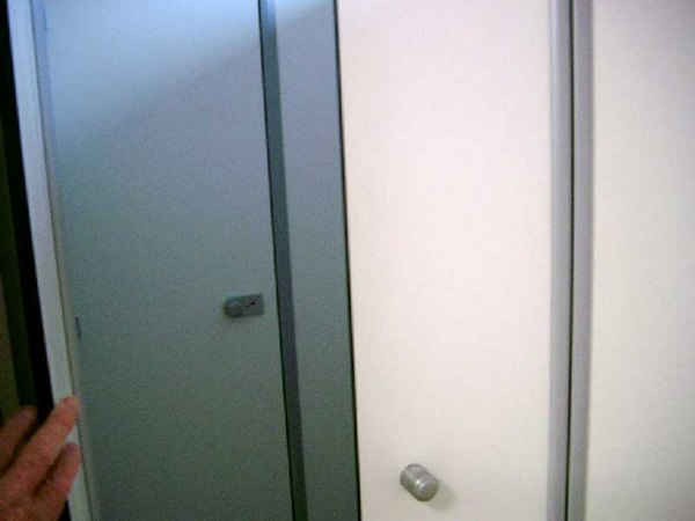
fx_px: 743
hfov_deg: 50.1
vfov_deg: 38.7
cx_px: 348
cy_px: 260
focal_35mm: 37
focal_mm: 7.6
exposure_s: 1/30
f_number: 2.6
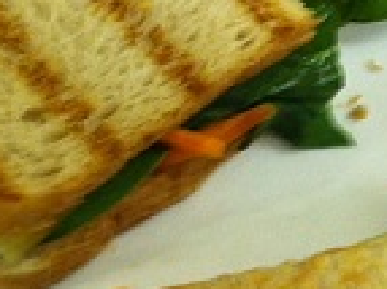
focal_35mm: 143
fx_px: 1597
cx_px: 309
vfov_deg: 10.3
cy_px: 70
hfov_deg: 13.7
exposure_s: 1/15
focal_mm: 3.85
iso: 125
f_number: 2.8
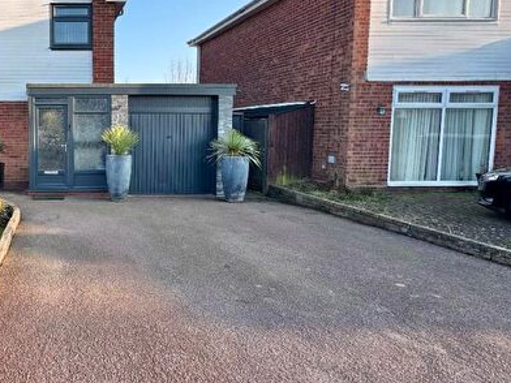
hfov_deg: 60.5
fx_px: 369
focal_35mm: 25
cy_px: 150
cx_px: 66
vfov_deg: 54.4
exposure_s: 1/338
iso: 40
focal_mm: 2.22
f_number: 2.2
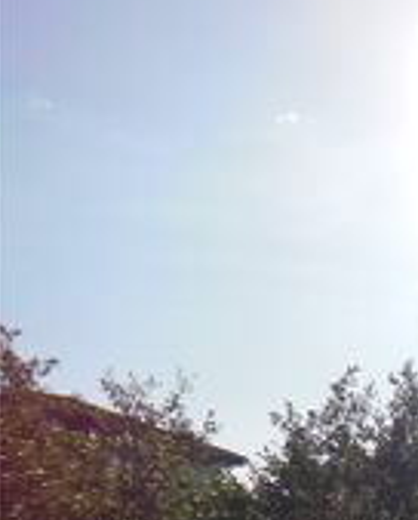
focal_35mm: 72
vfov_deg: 25.0
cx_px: 765
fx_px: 1109
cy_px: 528
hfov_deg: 17.2
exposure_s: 1/1500
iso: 125
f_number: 3.5
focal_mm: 4.5
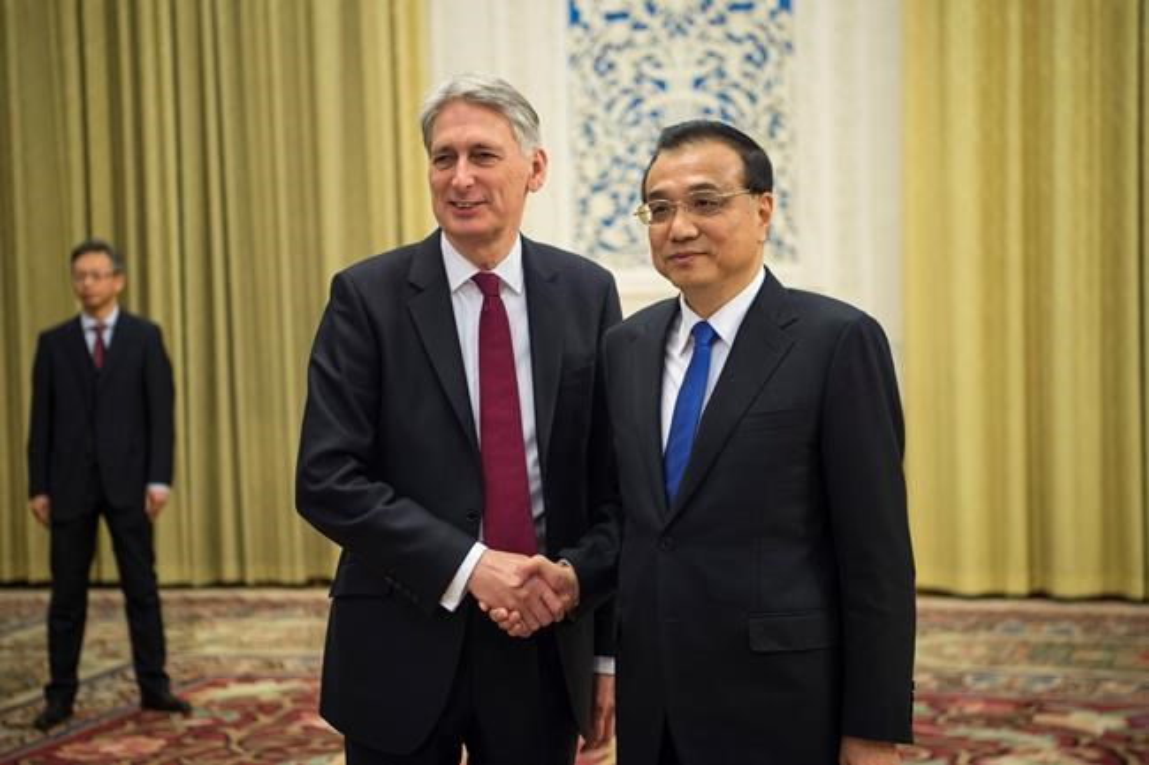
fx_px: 2233
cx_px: 574
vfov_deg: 19.4
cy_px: 382
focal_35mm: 70
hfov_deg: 28.9
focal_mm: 70
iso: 1000
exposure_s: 1/160
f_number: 2.8
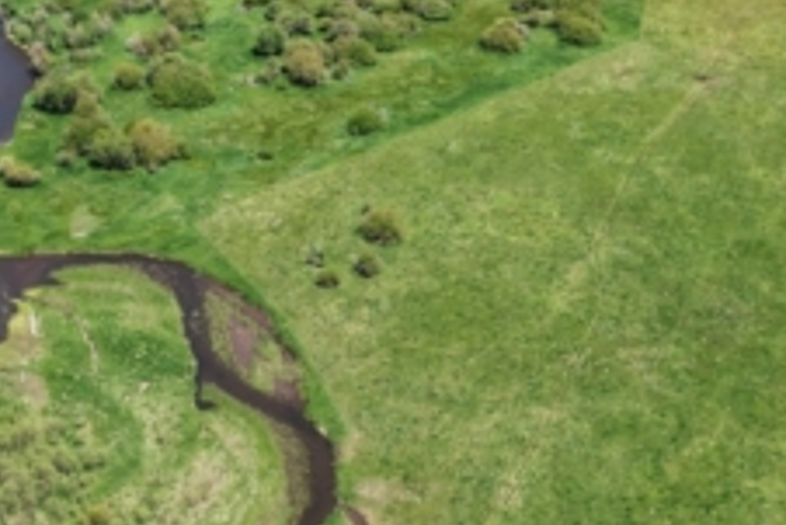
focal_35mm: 75
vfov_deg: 18.1
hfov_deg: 27.0
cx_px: 369
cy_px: 362
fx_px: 1638
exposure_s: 1/100
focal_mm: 8.38
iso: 100
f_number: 2.8
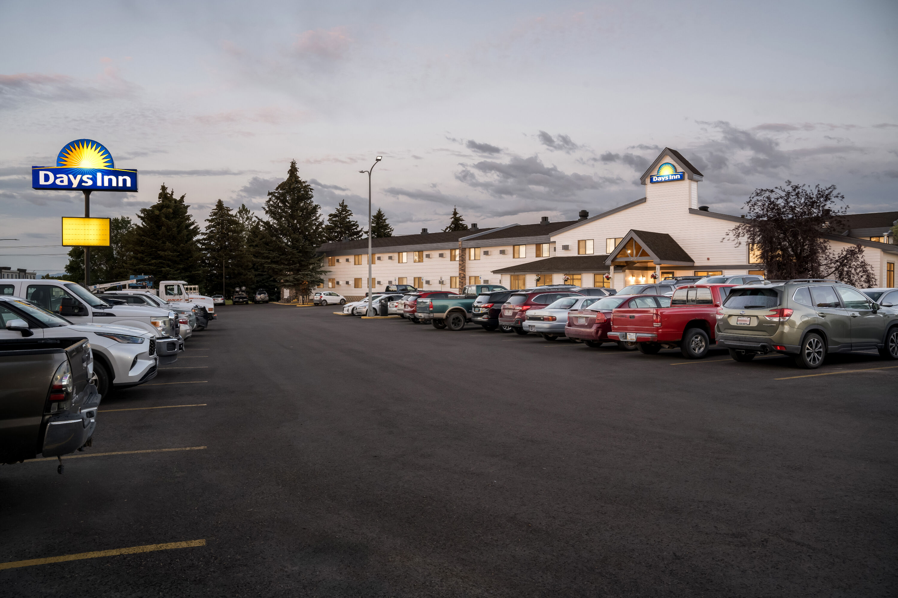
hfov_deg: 73.7
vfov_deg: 53.1
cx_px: 449
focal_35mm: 24
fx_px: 599
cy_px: 299
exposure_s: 1.3
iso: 400
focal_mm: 24
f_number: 10
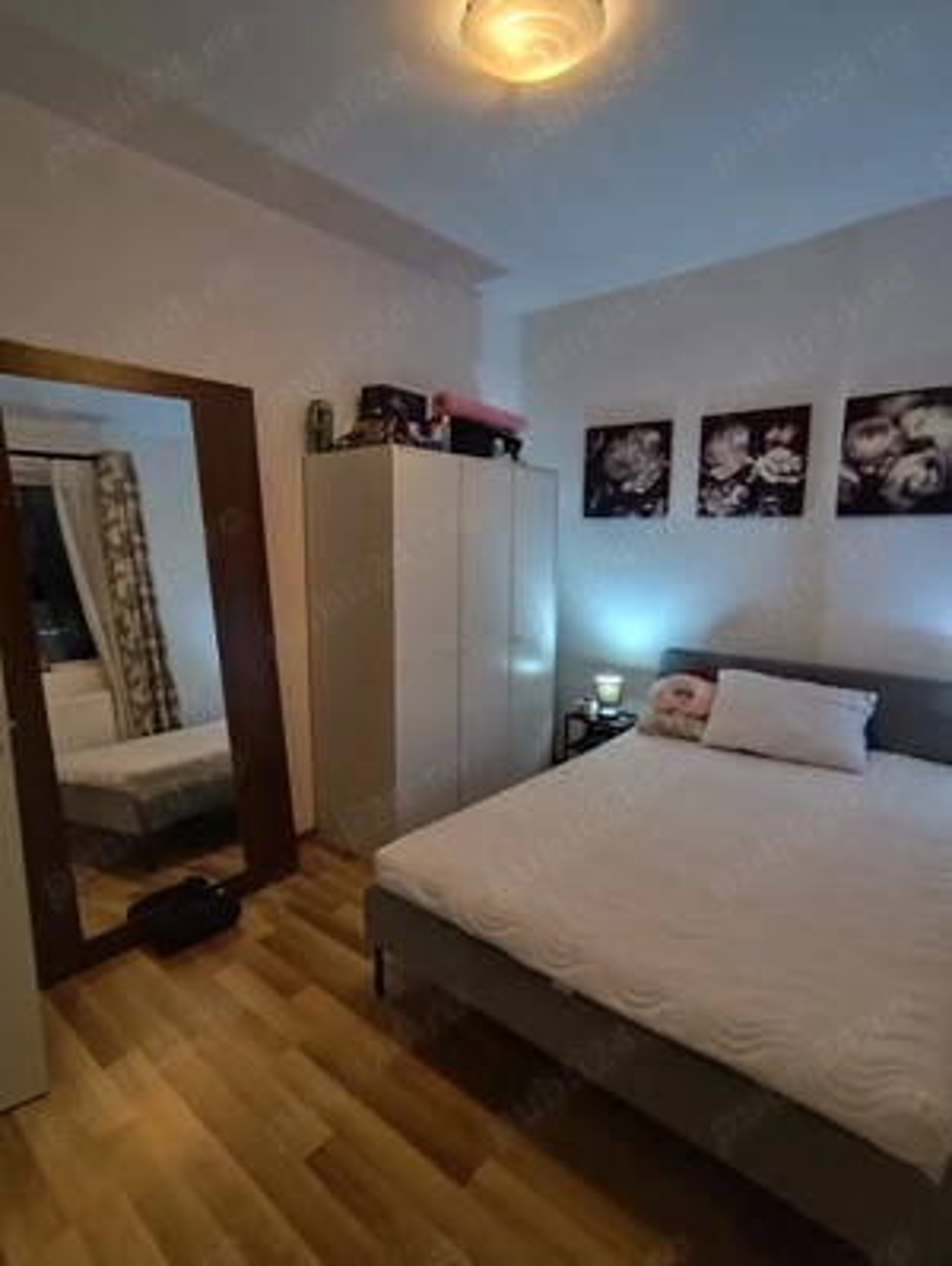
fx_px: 622
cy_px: 633
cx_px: 476
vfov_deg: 91.0
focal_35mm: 17
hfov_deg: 74.8
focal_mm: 1.65
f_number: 2.2
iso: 320
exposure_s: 1/25.4
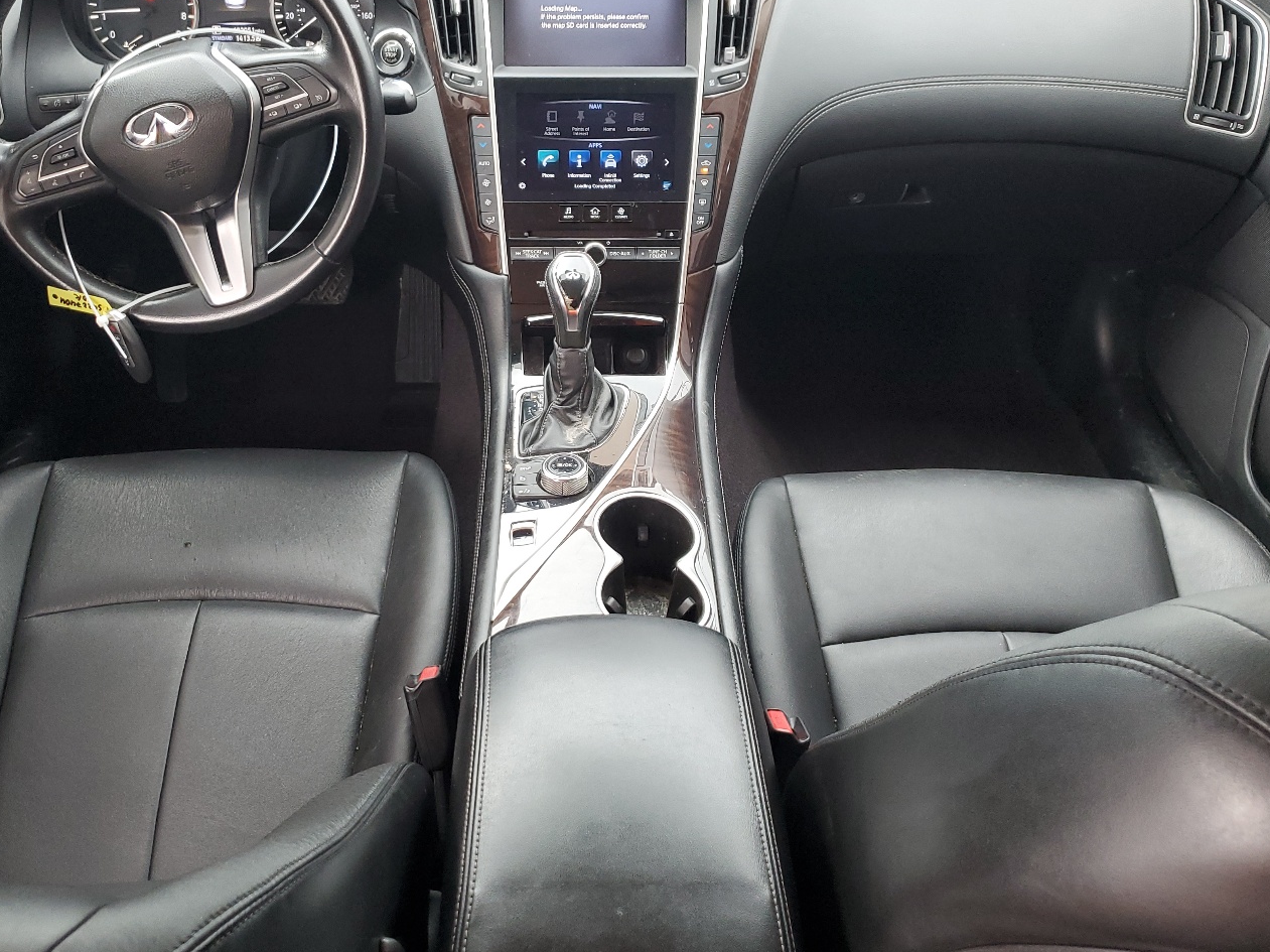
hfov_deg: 55.3
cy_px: 462
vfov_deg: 42.9
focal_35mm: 33
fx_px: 1210
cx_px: 572
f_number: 1.5
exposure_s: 1/60.2
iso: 92
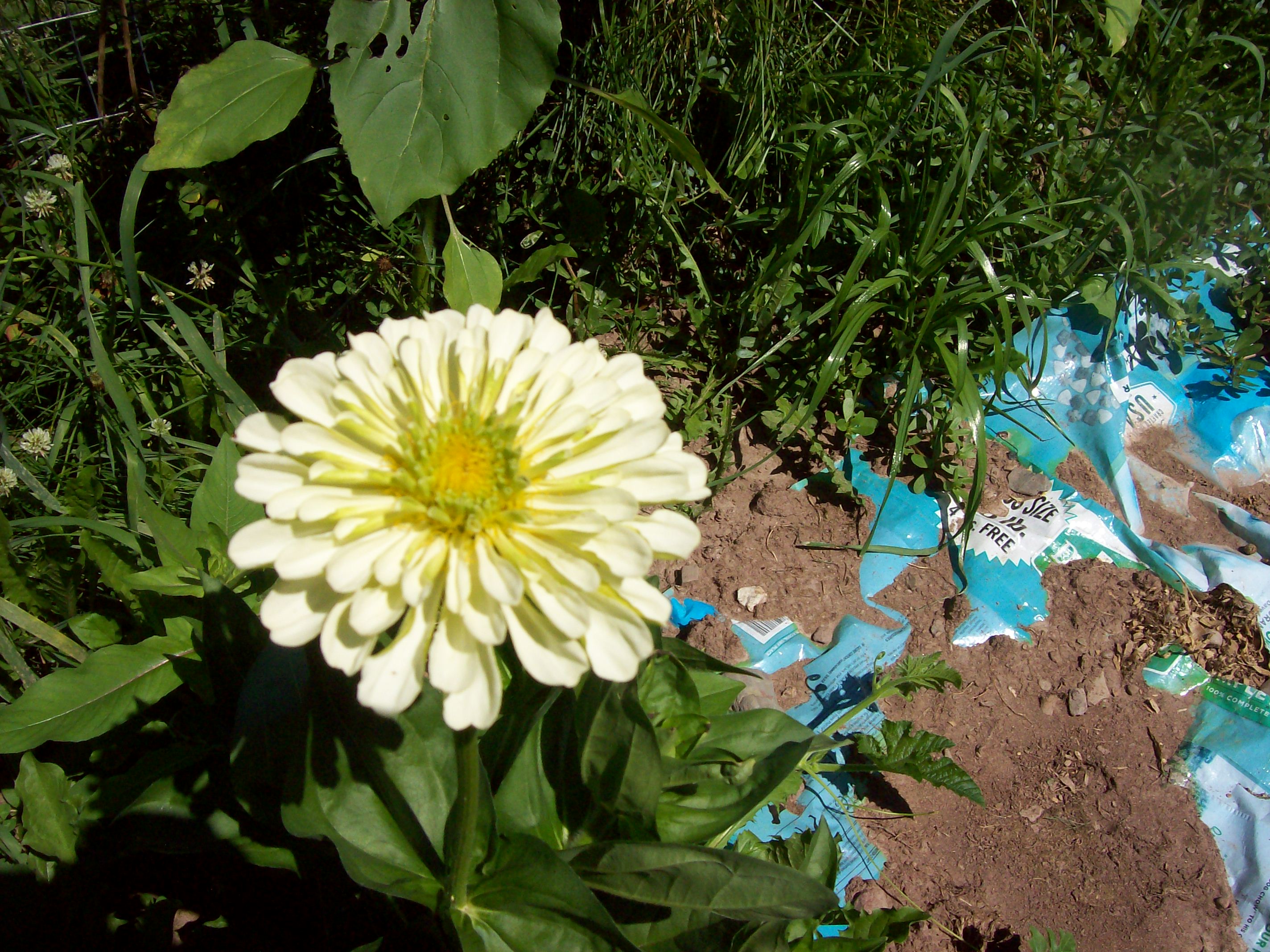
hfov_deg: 51.4
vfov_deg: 39.6
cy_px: 476
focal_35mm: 36
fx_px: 1320
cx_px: 635
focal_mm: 6
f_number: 4.8
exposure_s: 1/1401
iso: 80
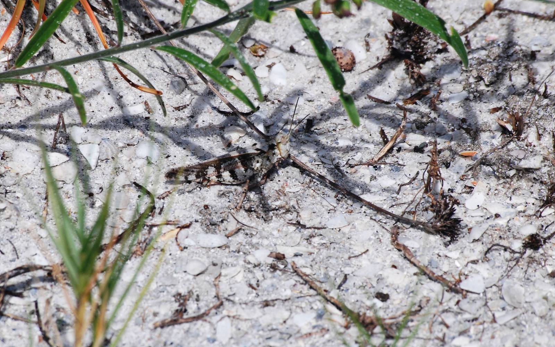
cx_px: 278
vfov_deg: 2.9
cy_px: 164
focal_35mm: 460
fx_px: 6958
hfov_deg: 4.6
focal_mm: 300
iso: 400
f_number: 11
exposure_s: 1/500
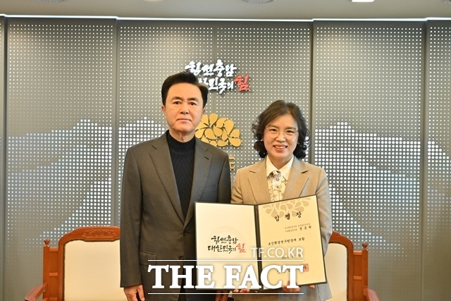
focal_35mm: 48
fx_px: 601
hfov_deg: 41.1
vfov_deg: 28.1
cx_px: 226
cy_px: 150
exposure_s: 1/200
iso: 2500
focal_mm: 48
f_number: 5
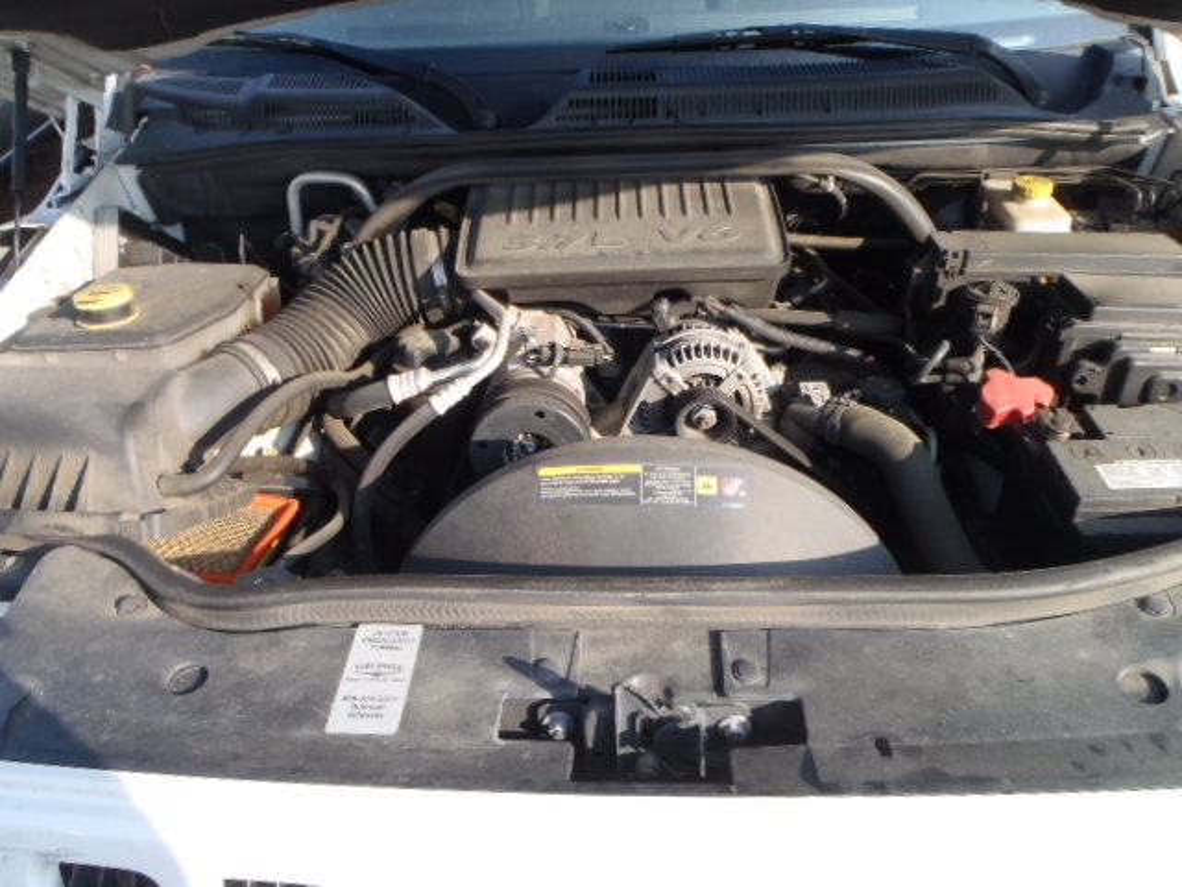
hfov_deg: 63.4
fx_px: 956
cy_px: 444
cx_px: 591
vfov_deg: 49.7
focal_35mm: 28
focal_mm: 5
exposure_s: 1/160
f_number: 4.5
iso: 80
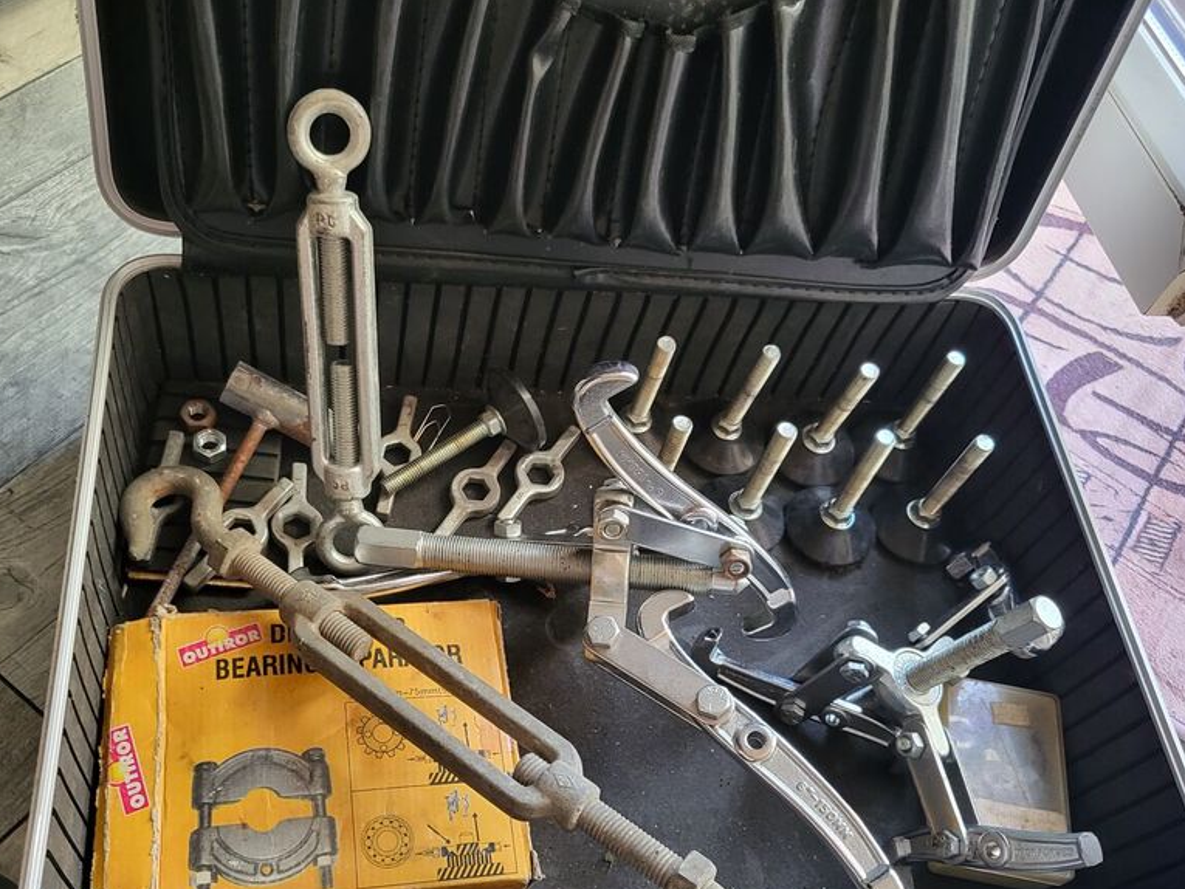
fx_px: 1164
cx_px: 527
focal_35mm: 34
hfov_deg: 53.8
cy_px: 525
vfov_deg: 41.6
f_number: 1.8
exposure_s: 1/50
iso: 250
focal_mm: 5.4
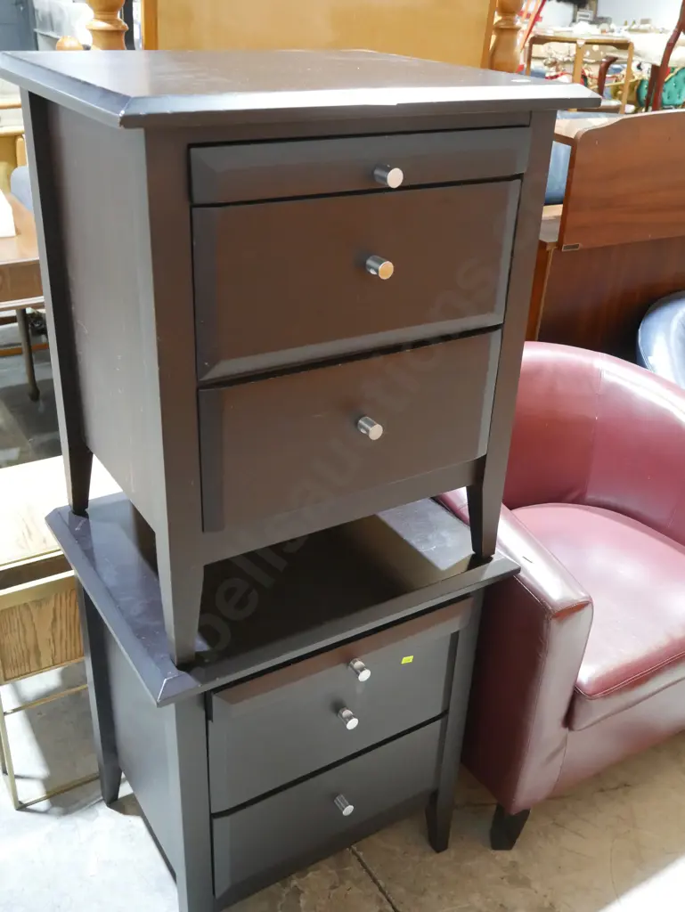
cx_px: 342
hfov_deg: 39.7
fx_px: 949
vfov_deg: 51.3
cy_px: 456
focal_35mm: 36
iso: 2500
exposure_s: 1/60
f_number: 4
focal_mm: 18
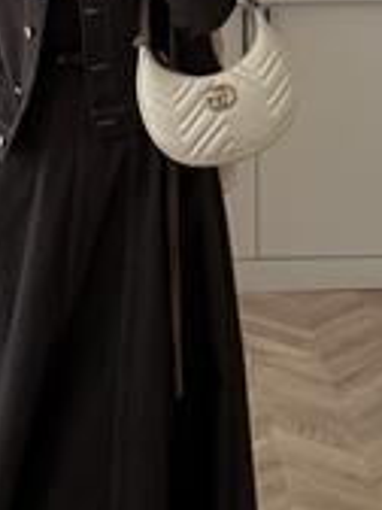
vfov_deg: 29.5
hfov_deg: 24.6
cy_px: -50
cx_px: 106
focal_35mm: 59
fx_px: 868
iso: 400
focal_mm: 6.76
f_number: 1.78
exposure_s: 1/60
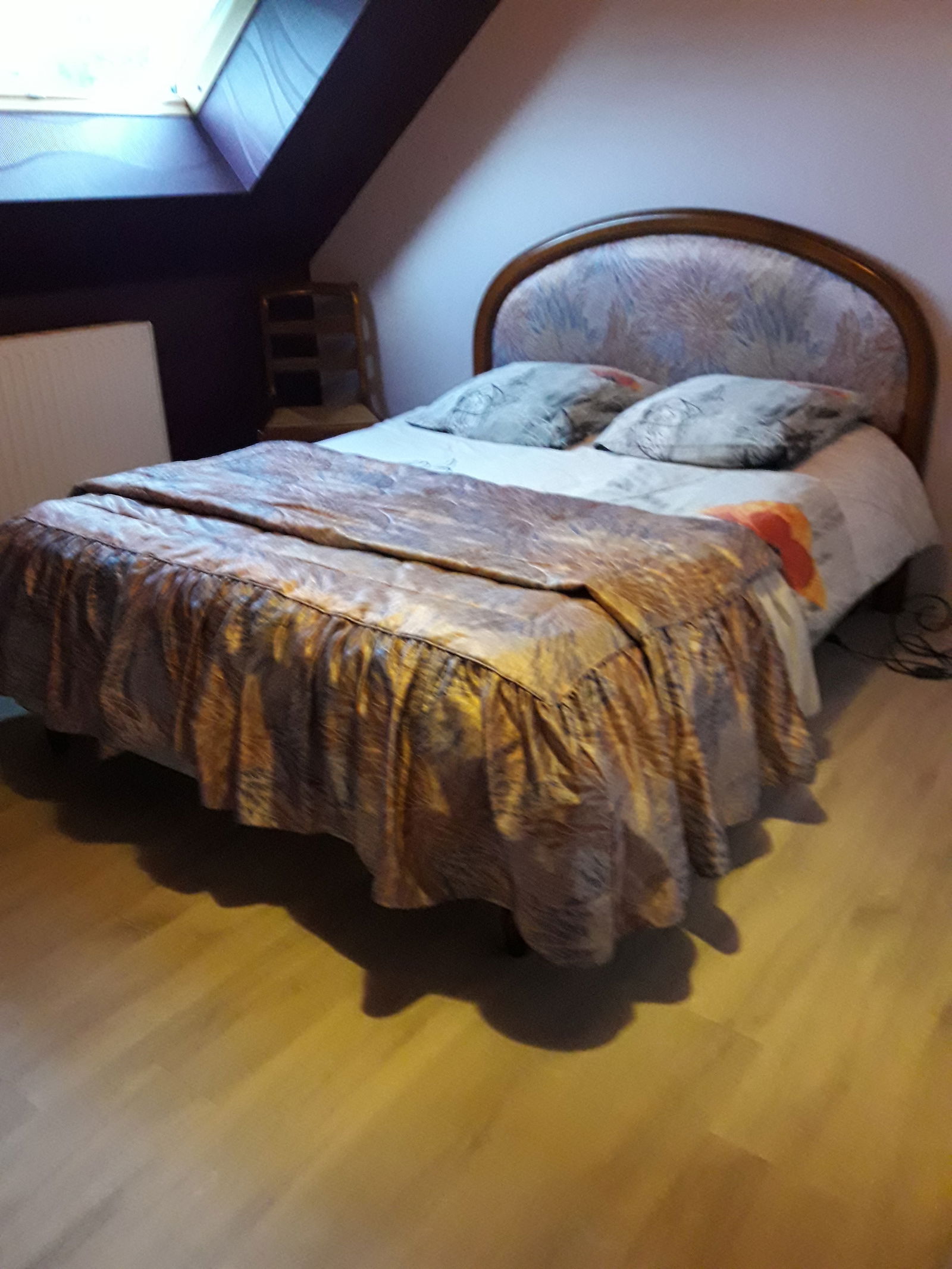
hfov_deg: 49.7
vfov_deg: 63.4
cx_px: 476
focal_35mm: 28
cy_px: 634
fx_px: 1027
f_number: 1.9
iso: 500
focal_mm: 3.7
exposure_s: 1/17
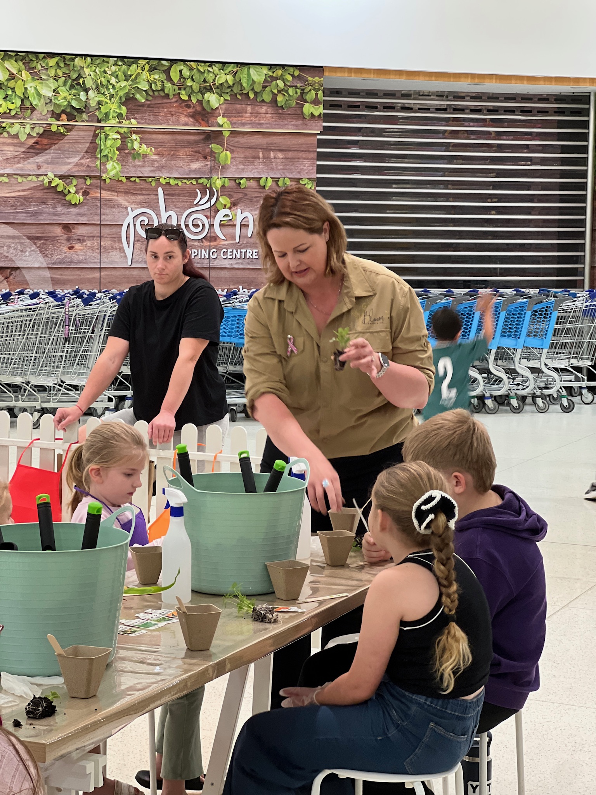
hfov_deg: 19.1
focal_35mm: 77
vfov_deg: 25.3
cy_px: 398
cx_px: 298
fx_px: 1768
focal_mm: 9
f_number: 2.8
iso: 320
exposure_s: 1/33
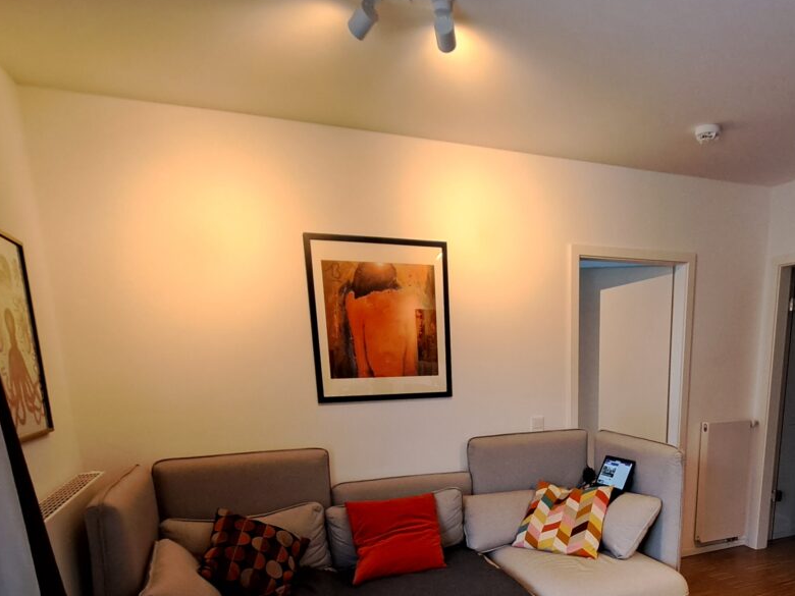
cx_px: 528
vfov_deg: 52.4
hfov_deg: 69.6
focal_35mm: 24
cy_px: 494
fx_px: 551
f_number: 2.2
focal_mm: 1.74
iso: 200
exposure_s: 1/50
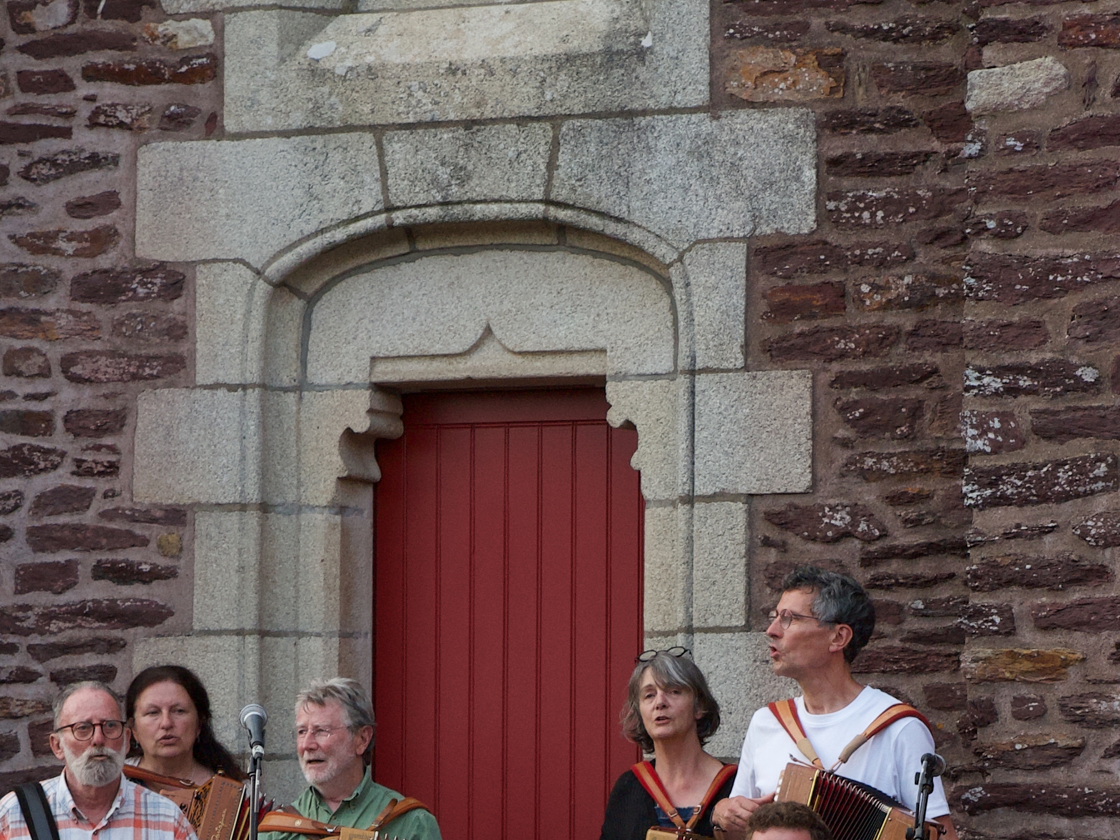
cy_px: 947
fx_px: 5857
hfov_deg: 10.9
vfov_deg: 8.1
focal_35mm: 181
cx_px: 643
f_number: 6.3
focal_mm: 56
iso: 1100
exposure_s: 1/100
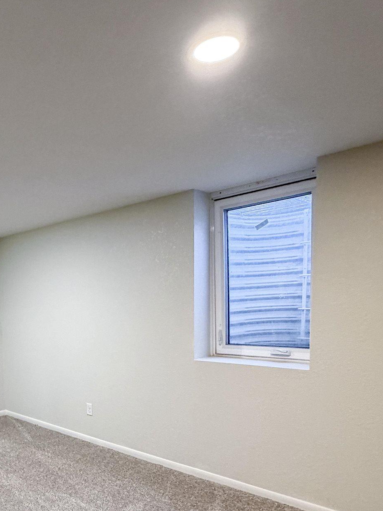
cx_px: 63
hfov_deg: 49.1
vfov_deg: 61.1
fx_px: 384
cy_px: 417
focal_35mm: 26
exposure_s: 1/60
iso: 320
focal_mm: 2.22
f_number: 2.2
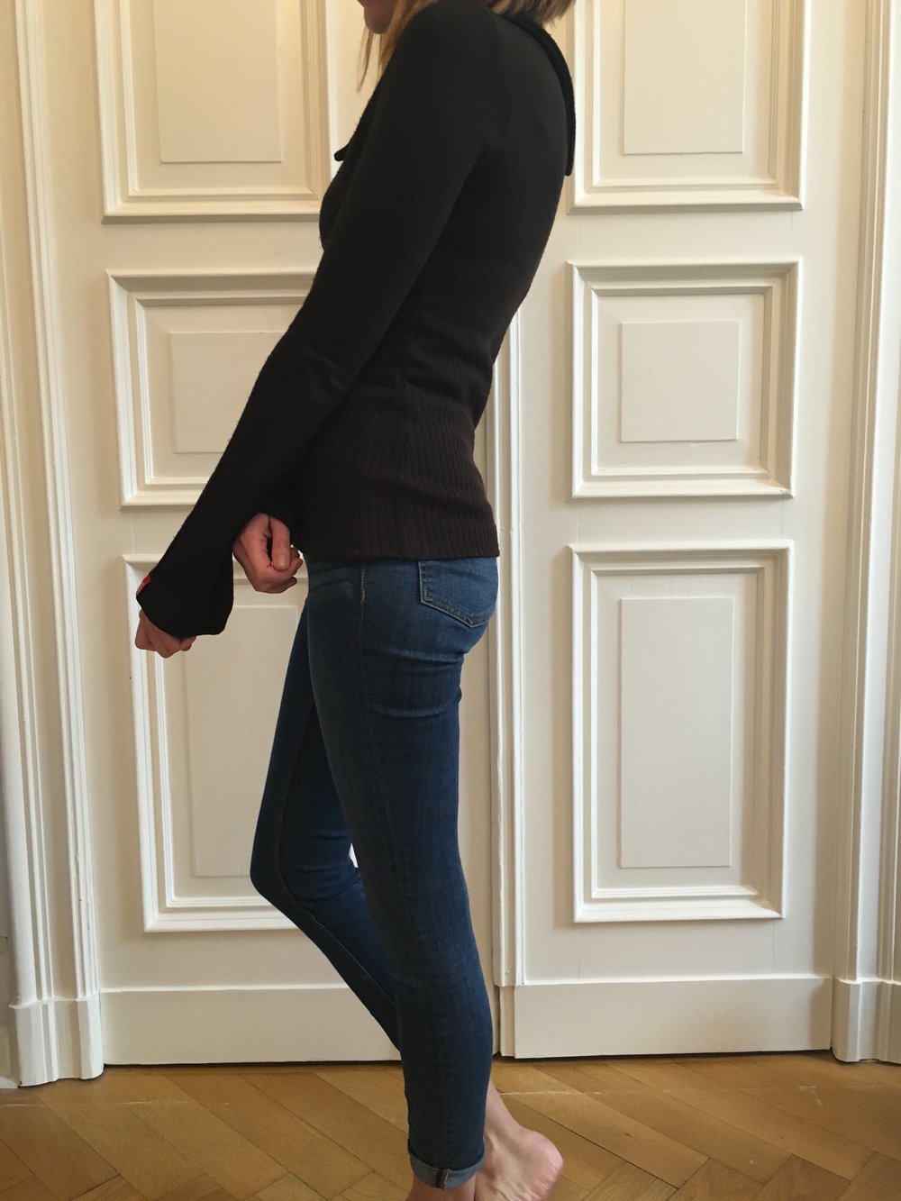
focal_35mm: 29
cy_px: 600
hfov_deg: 48.2
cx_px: 450
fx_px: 1006
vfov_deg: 61.7
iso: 160
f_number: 2.2
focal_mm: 4.15
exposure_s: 1/33
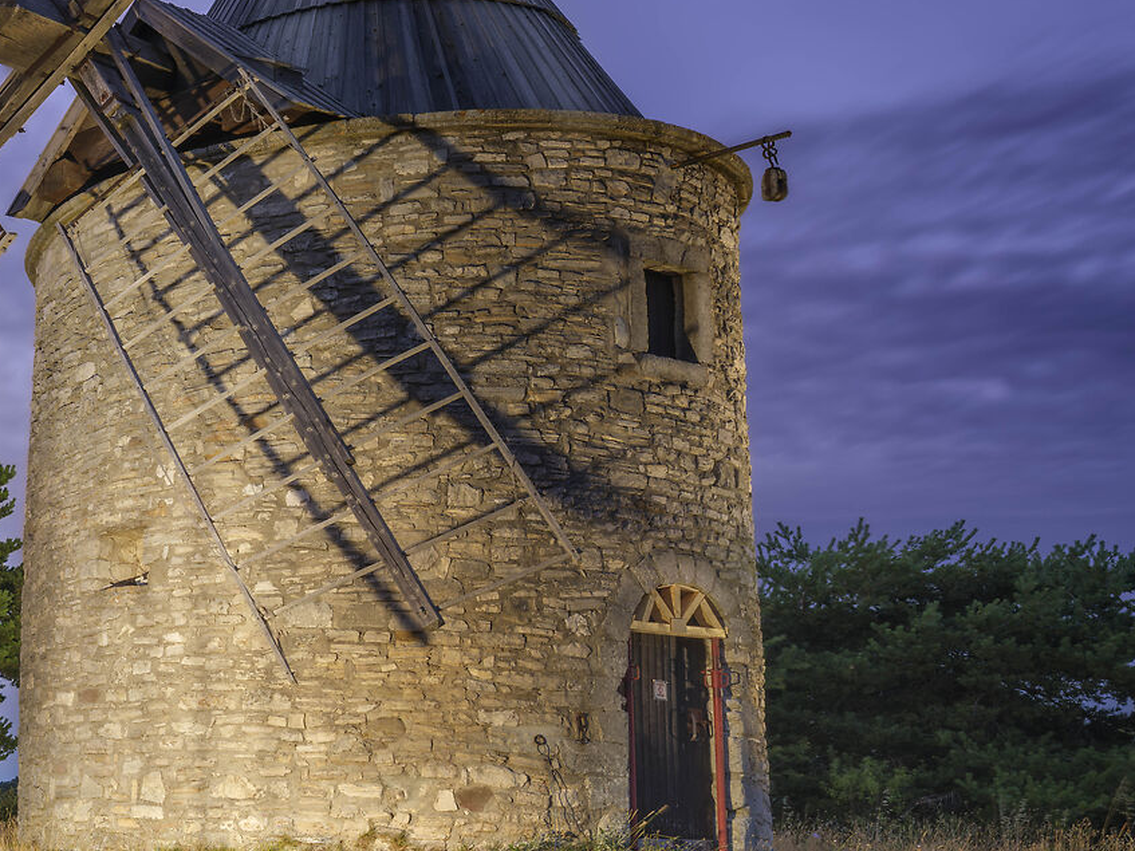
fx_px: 1672
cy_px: 363
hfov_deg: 28.3
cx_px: -460
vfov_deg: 28.5
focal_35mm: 51
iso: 80
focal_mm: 23
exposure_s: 26
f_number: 11
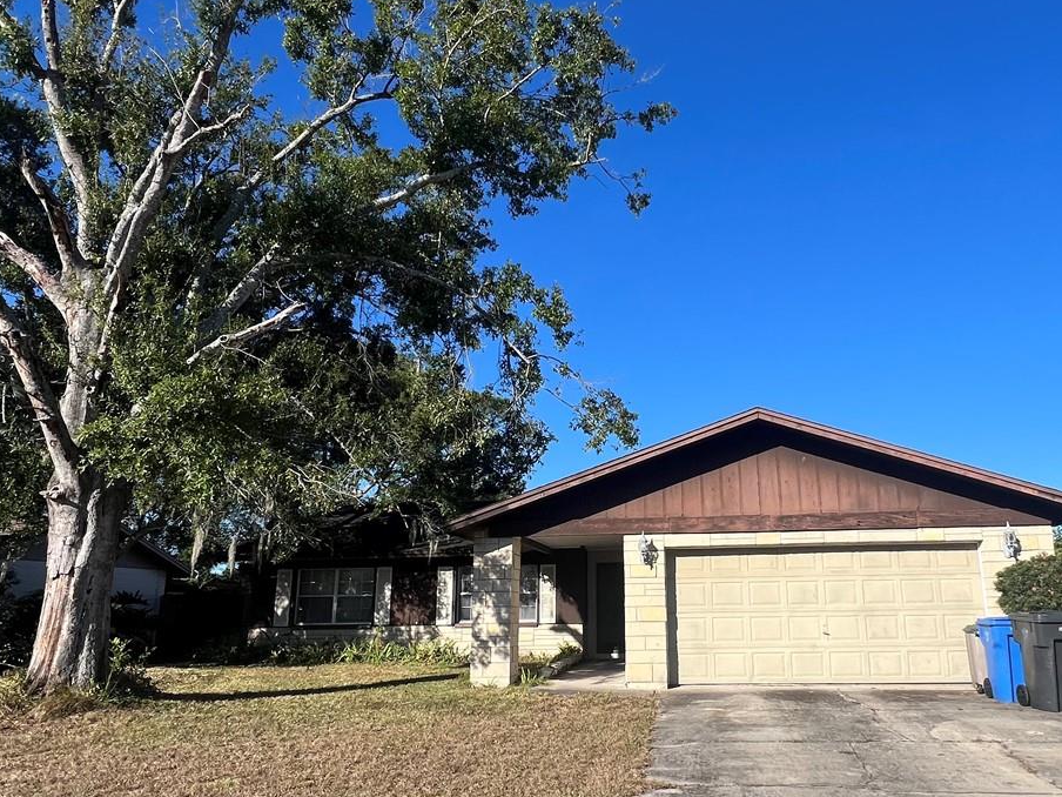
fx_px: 706
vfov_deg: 58.8
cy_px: 430
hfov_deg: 73.2
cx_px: 634
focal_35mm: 23
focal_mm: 1.57
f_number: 1.8
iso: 32
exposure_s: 1/1597
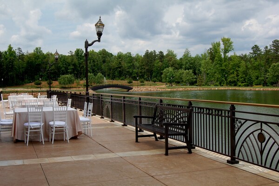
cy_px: 93
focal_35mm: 45
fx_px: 348
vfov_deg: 29.8
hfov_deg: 43.6
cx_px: 140
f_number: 10
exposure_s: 1/200
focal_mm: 30
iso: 400
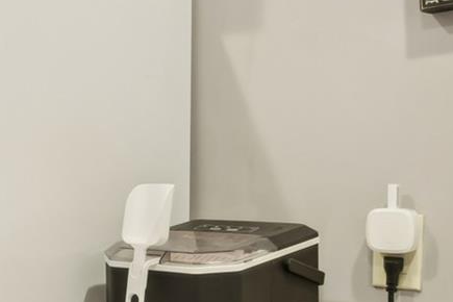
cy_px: 186
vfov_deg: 17.0
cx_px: -151
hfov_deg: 22.4
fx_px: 1007
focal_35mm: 80
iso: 200
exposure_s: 1/13
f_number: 8
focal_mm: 17
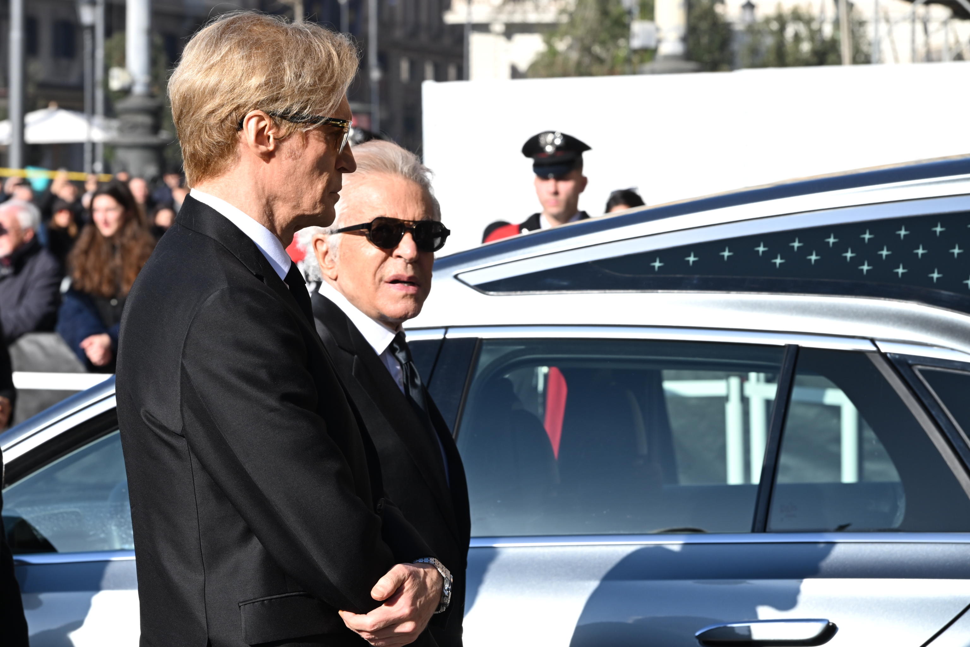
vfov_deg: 12.5
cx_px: 485
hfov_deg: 18.6
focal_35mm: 110
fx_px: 2964
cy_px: 324
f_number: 9
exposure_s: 1/400
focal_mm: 110
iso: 400
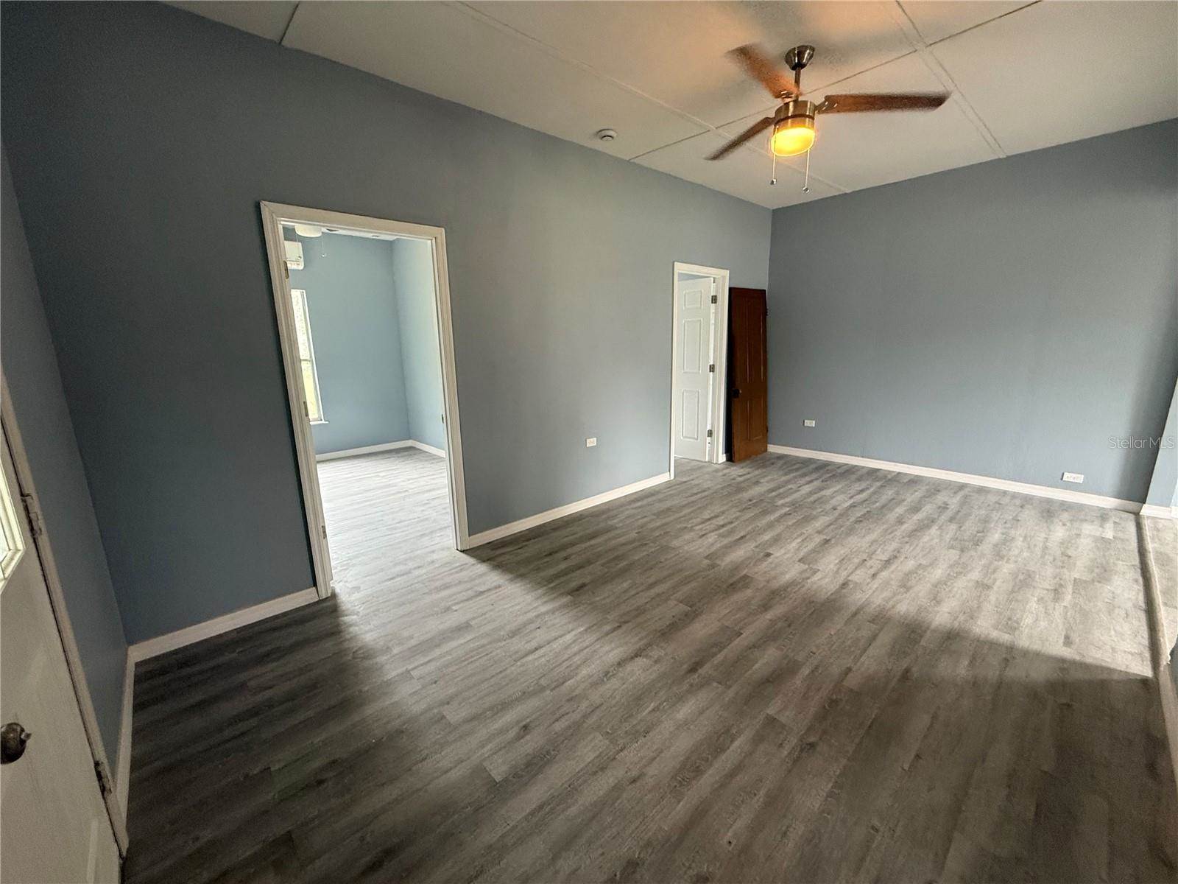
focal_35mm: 14
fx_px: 476
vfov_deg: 85.7
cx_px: 589
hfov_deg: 102.1
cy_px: 442
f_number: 2.2
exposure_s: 1/87
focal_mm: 2.22
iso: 320
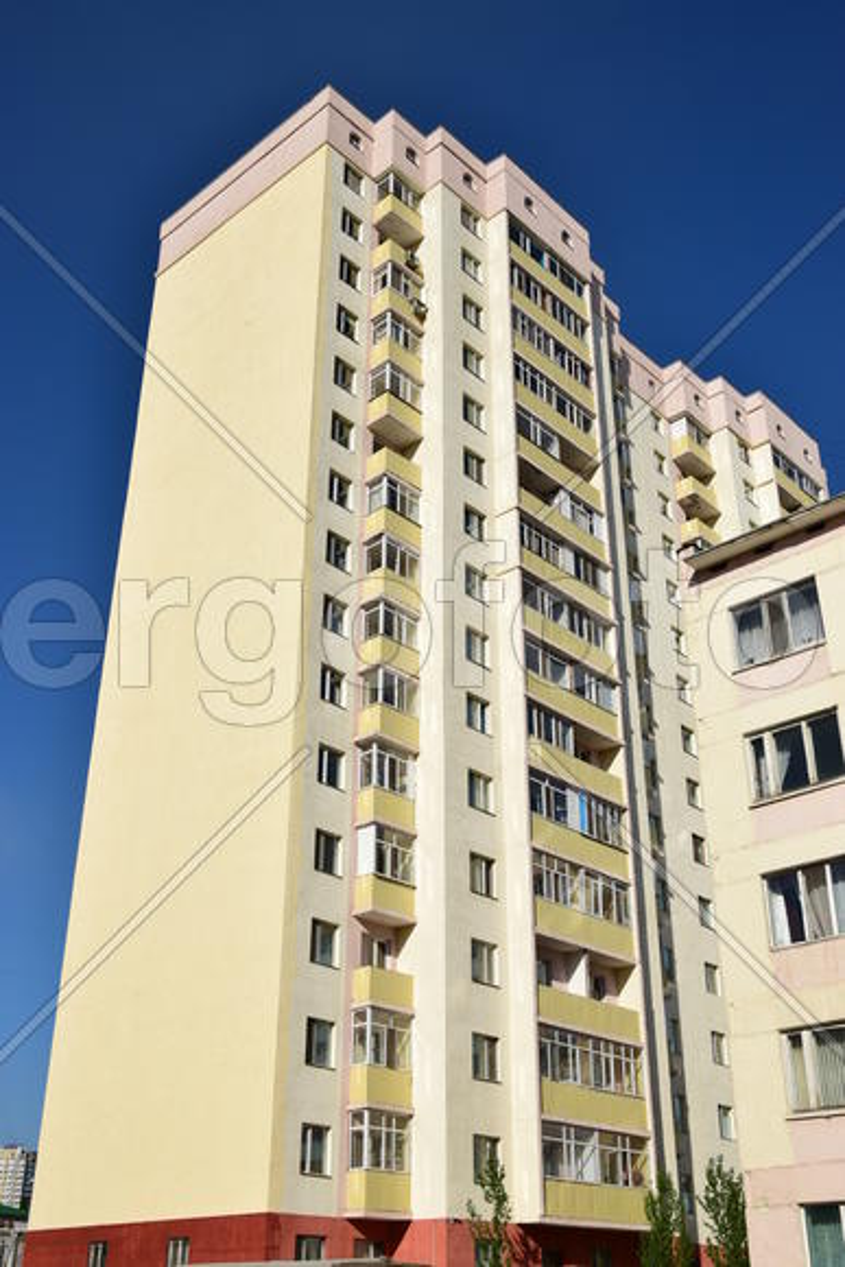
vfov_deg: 53.1
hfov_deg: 36.9
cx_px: 422
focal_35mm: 36
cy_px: 634
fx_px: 1267
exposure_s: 1/320
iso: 100
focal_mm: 24
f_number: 9
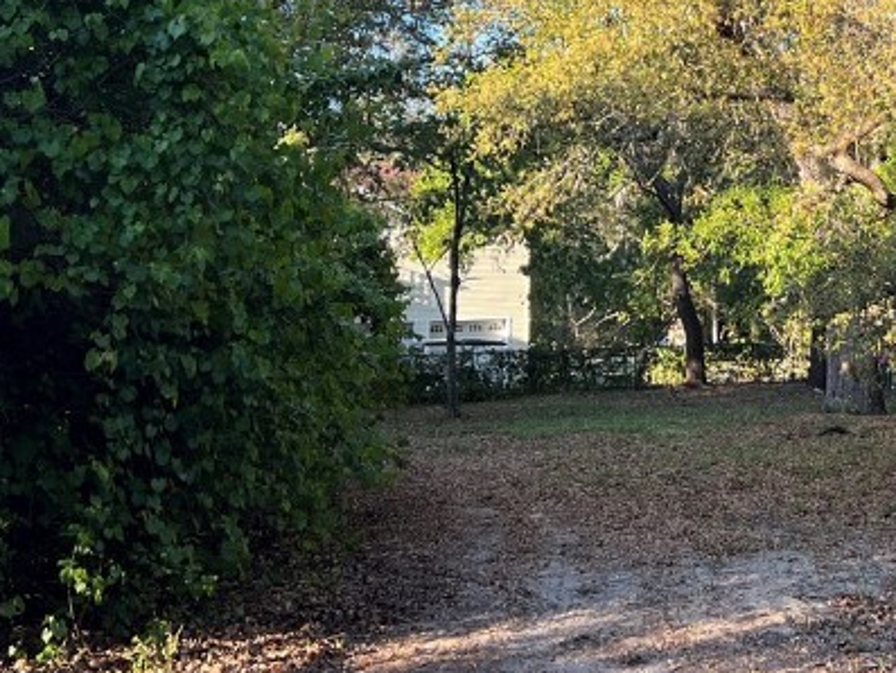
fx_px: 1735
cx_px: 785
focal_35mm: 67
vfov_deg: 21.6
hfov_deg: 28.0
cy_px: 115
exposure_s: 1/692
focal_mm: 5.7
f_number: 1.5
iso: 50
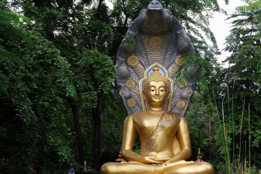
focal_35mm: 43
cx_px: 156
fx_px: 312
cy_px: 91
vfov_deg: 31.2
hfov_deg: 45.2
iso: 200
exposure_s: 1/90
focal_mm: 23
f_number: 8
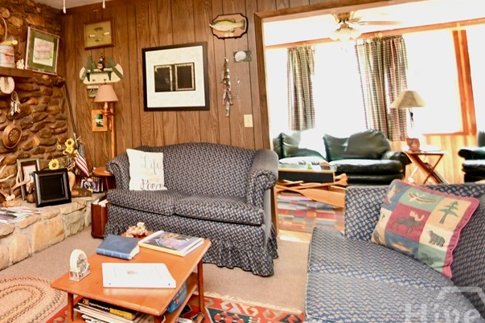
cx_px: 72
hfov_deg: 59.9
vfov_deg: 46.4
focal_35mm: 27
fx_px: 364
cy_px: 86
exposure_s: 1/60
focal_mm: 10
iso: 2800
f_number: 4
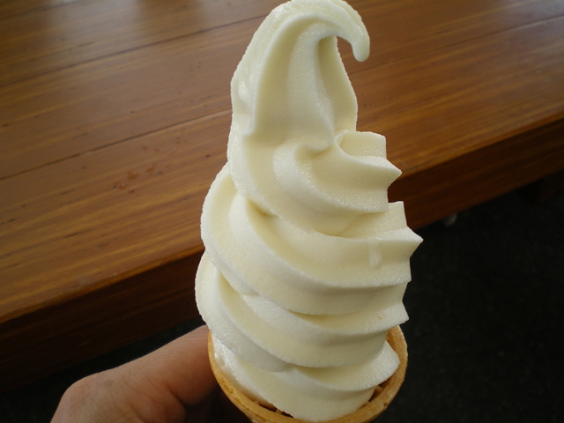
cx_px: 282
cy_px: 212
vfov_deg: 37.7
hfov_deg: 49.0
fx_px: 619
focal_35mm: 38
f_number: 3.1
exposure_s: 1/100
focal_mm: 6.3
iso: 64
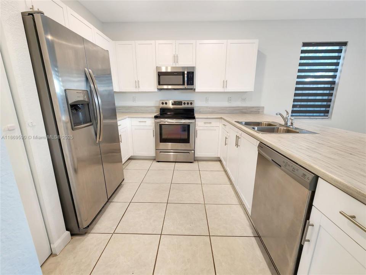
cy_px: 138
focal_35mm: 13
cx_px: 183
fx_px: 137
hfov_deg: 106.2
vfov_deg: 89.9
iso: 160
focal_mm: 2.2
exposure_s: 1/60
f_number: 2.2
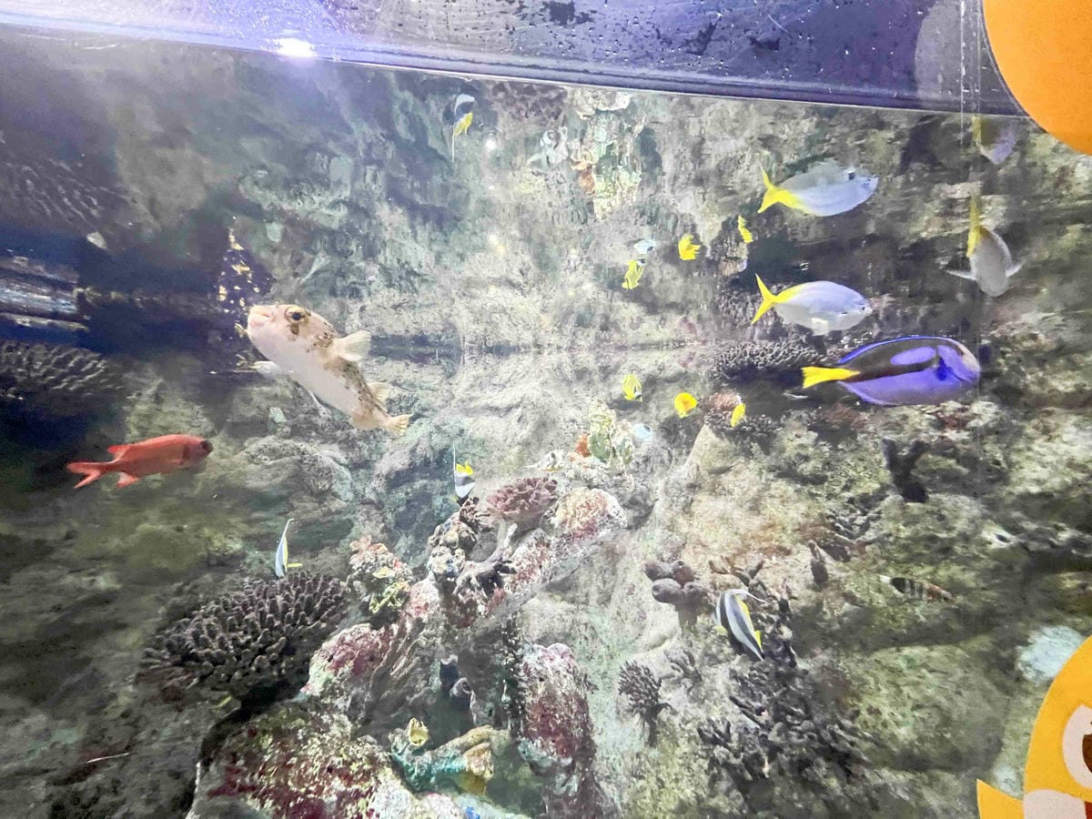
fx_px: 410
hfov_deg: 106.2
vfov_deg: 89.9
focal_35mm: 13
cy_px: 410
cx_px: 546
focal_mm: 1.57
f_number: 1.8
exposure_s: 1/50
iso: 1000
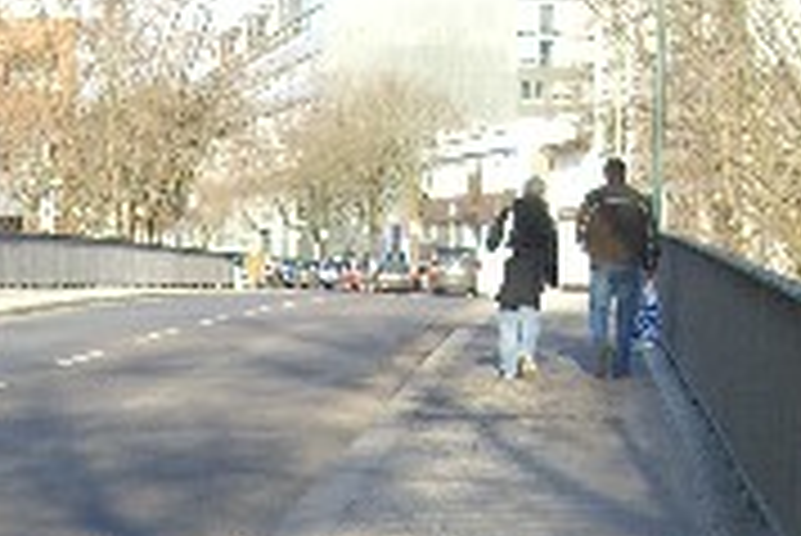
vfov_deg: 9.8
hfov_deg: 14.9
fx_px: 3028
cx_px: 99
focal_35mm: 136
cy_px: 847
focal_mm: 7.9
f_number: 2.8
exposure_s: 1/320
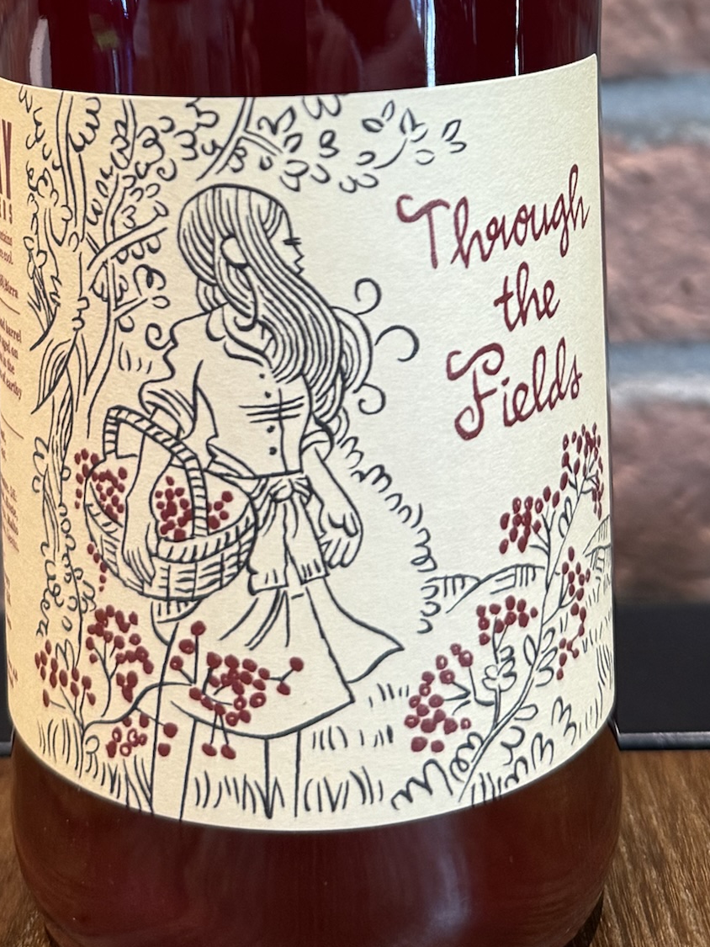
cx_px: 307
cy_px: -131
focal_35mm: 64
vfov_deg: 27.3
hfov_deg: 22.9
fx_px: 1750
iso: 250
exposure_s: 1/50
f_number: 1.78
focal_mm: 6.76
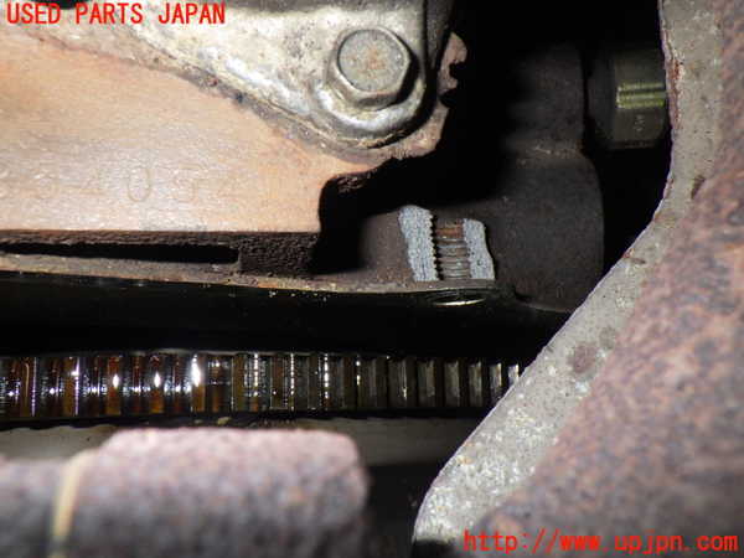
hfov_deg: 54.0
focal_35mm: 34
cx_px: 372
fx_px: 731
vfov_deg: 41.8
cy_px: 279
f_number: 4.6
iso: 500
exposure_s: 1/50
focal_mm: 6.1
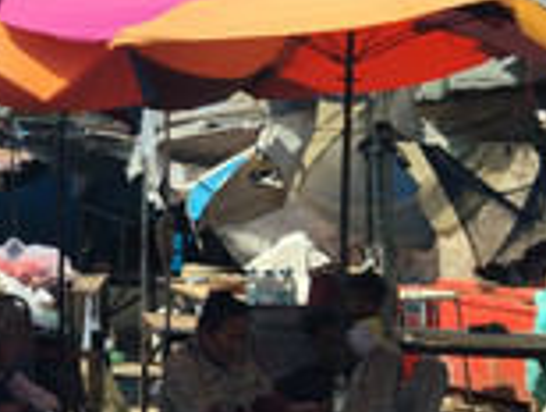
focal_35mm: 94
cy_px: 204
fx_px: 1485
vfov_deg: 15.8
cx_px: -220
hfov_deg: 18.9
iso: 50
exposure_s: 1/292
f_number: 1.8
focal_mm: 4.22
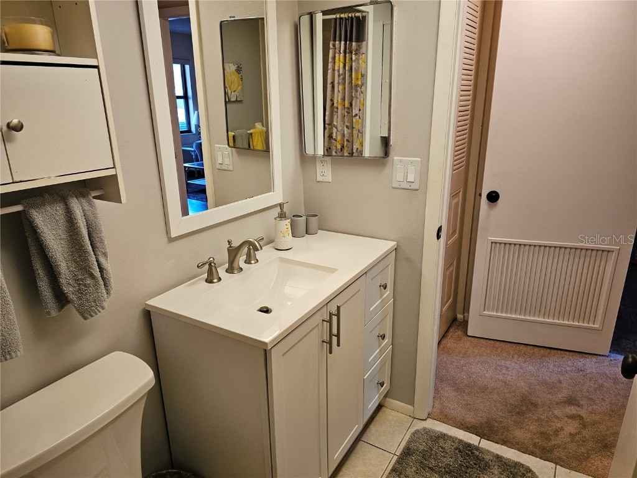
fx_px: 423
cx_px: 318
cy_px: 239
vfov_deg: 58.9
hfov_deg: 73.9
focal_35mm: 23
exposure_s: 1/120
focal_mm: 6.3
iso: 160
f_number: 1.7
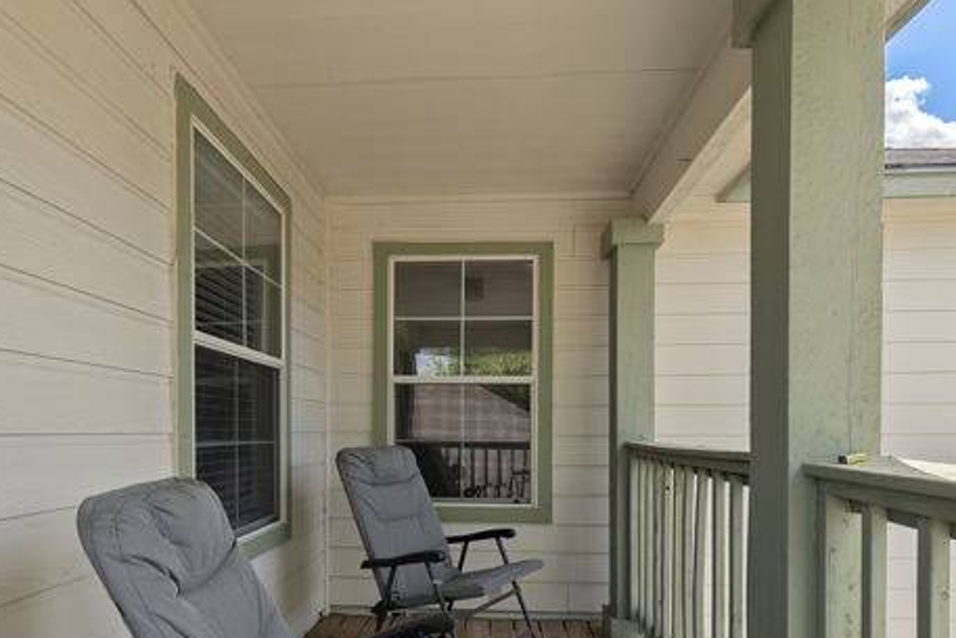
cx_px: 458
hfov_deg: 81.1
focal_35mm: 21
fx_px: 558
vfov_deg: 57.7
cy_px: 445
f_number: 6.3
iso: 320
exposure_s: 1/250
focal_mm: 10
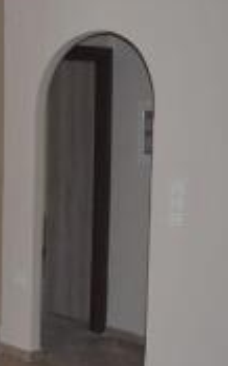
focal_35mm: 75
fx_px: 747
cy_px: 175
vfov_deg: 27.5
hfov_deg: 14.8
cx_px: -201
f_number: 5.6
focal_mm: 18
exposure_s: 1/125
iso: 360
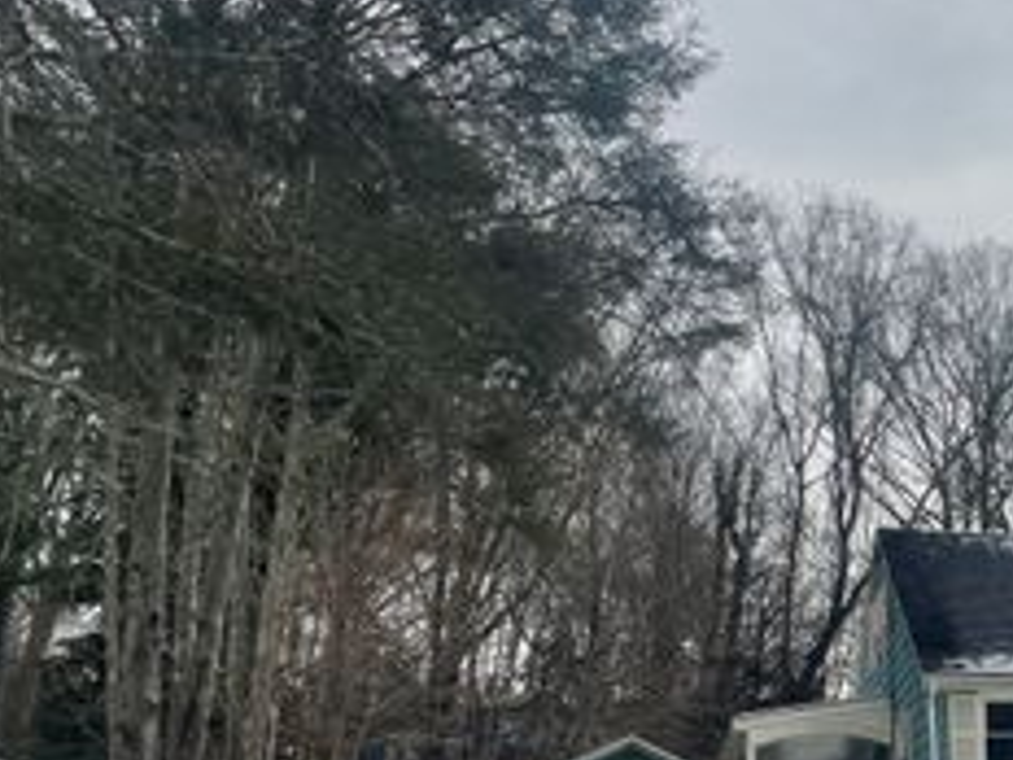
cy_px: 579
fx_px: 1639
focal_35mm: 56
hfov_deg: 31.3
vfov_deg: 25.8
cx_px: 1057
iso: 32
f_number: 1.6
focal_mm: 4.2
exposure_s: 1/6897
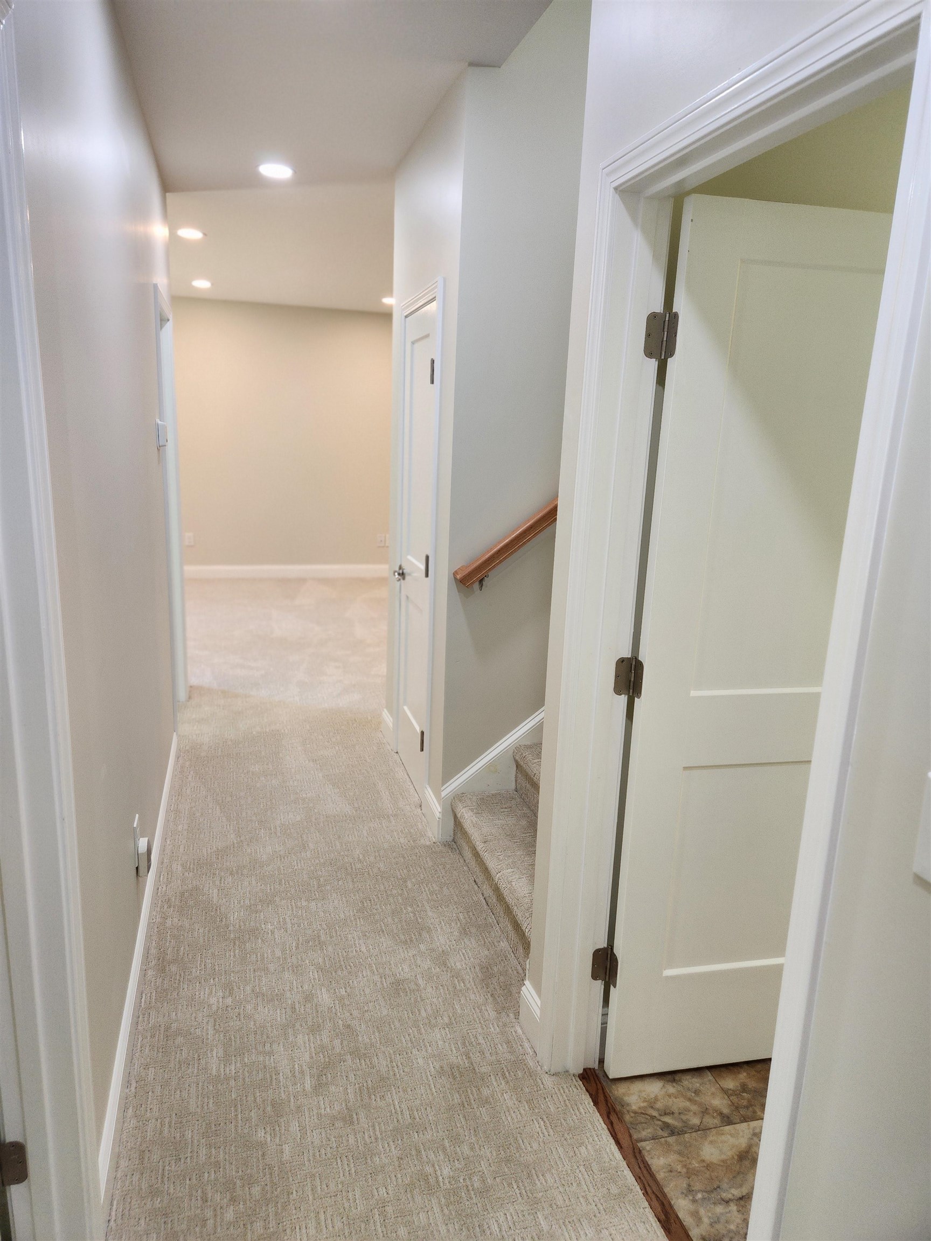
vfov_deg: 73.9
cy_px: 620
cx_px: 466
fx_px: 825
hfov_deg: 58.9
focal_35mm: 23
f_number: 1.8
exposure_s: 1/120
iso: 125
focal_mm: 5.4
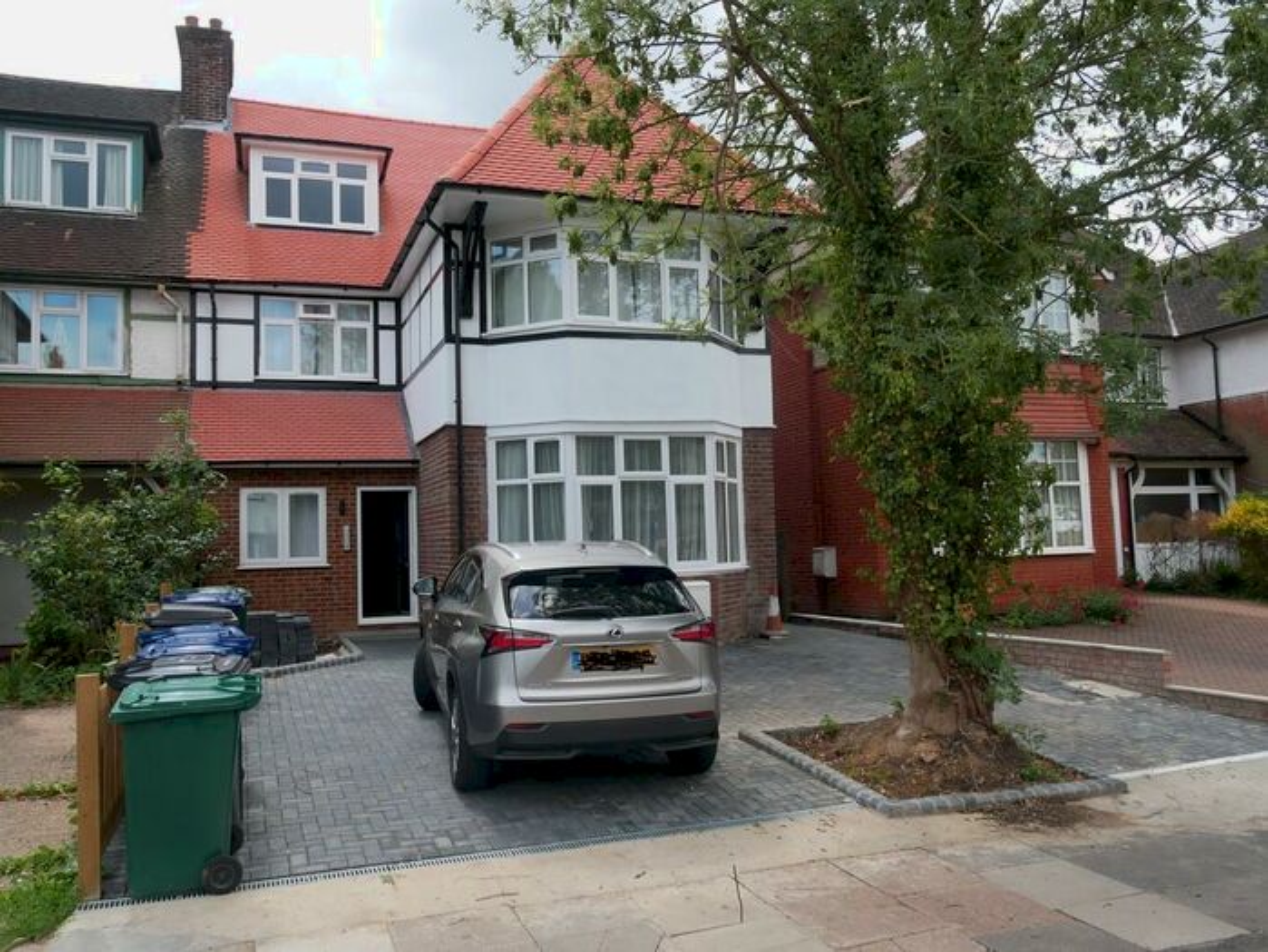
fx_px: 1026
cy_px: 476
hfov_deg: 63.4
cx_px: 634
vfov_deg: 49.8
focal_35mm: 28
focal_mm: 14
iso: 200
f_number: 6.3
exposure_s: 1/320
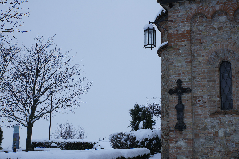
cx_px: 120
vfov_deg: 29.8
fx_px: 299
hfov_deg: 43.6
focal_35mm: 45
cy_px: 80
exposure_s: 1/80
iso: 200
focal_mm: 30
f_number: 6.3
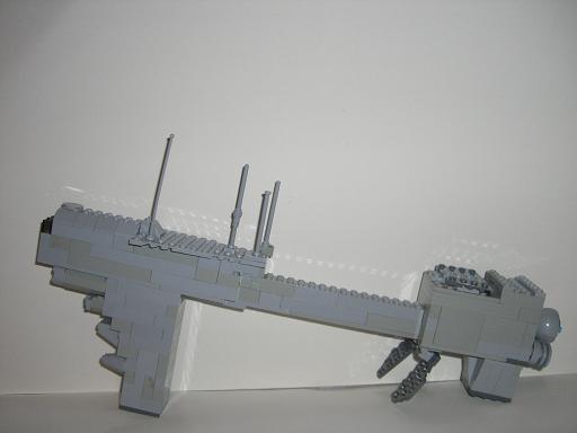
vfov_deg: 37.7
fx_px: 633
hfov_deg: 49.0
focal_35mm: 38
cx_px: 288
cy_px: 216
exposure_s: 1/60
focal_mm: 6.2
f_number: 2.7
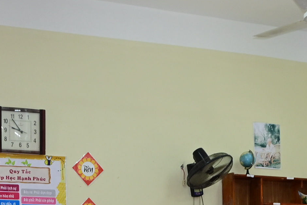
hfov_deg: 19.6
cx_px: 125
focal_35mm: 104
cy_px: 277
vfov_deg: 12.7
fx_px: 887
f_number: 5
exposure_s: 1/200
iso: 640
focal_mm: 22
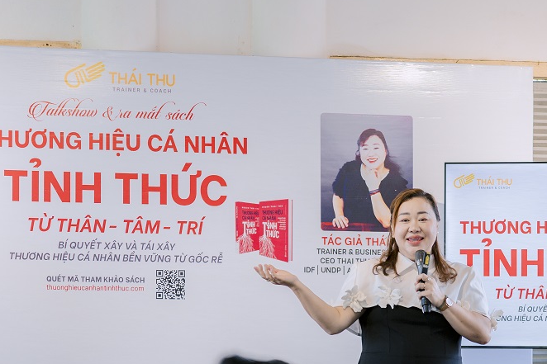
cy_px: 281
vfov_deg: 10.1
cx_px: 387
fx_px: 2066
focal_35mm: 136
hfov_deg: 15.0
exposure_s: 1/125
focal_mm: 75
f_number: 2.8
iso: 800
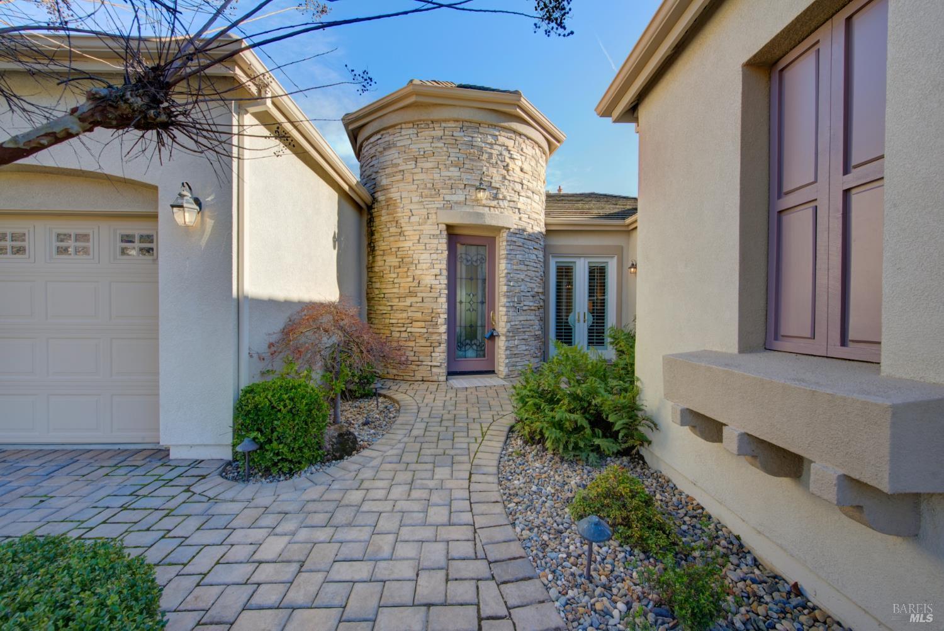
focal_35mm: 14
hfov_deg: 104.2
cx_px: 472
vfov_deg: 81.3
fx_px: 367
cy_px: 316
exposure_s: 1/25
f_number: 14
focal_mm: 14
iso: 100
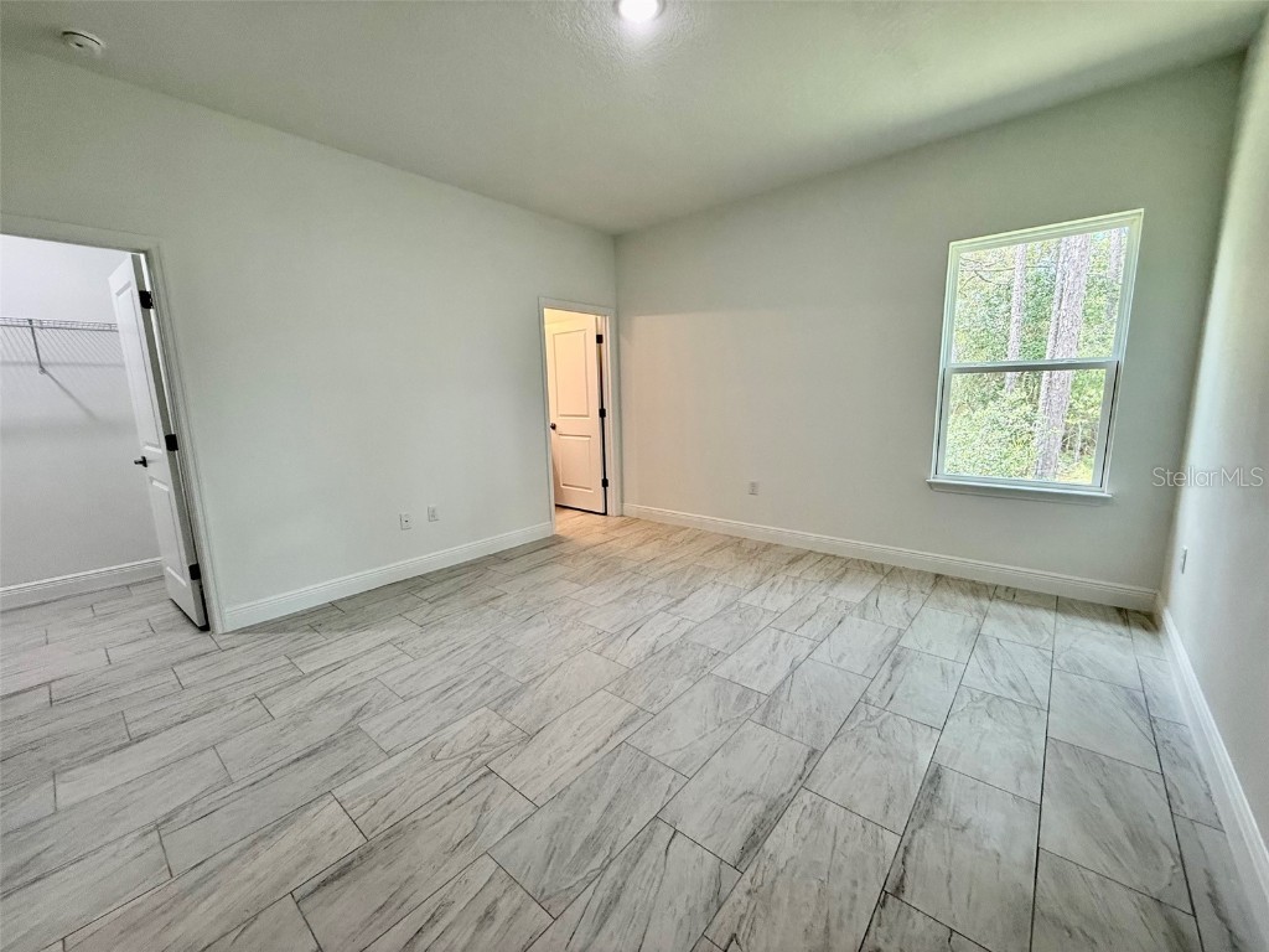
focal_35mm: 14
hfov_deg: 102.1
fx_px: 513
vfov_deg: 85.7
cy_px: 476
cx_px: 634
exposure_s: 1/120
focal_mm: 2.22
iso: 160
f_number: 2.2
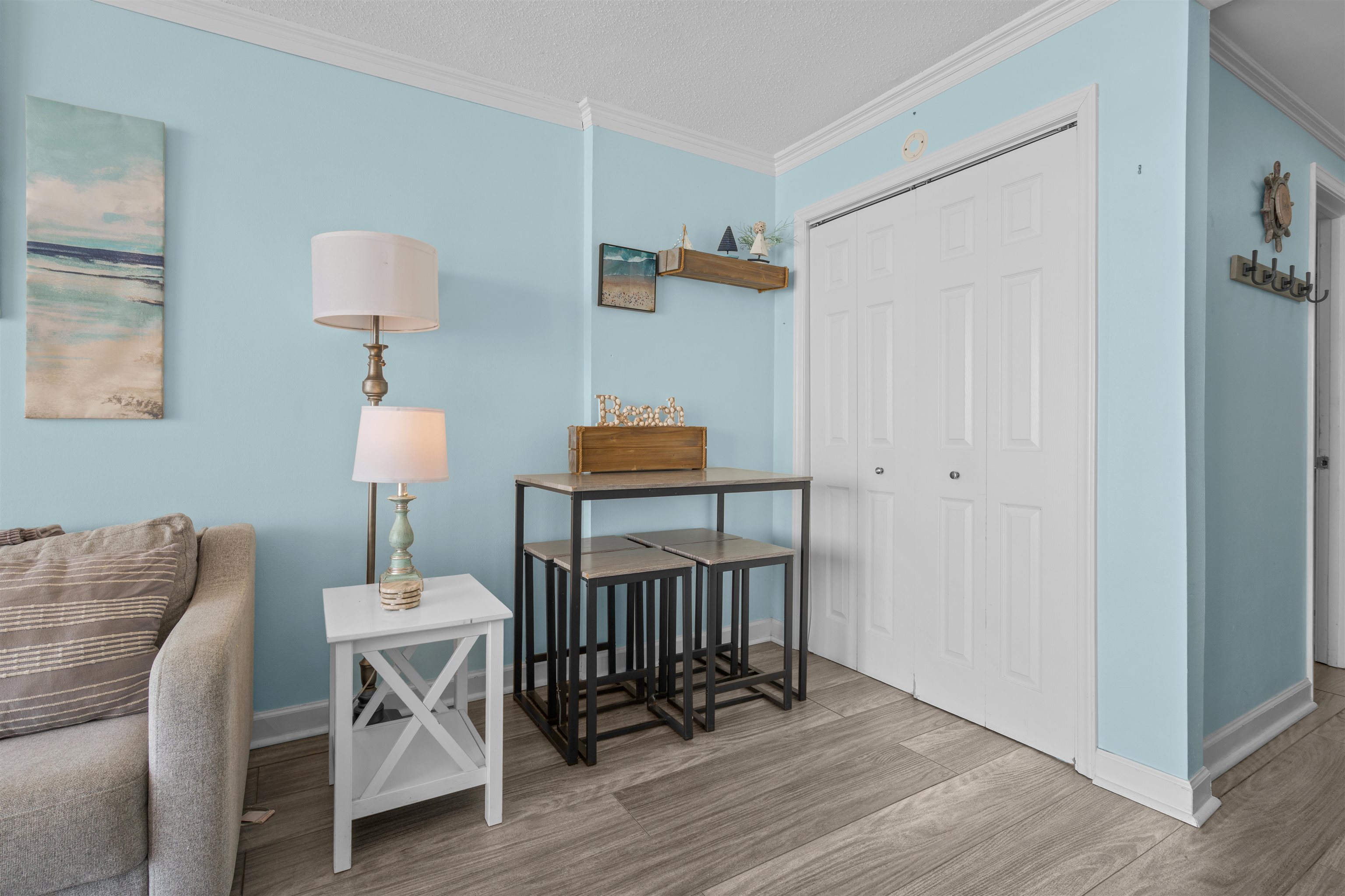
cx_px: 672
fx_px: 598
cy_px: 448
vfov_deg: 73.7
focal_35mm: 16
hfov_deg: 96.7
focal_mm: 16
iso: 320
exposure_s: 1/15
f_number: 8
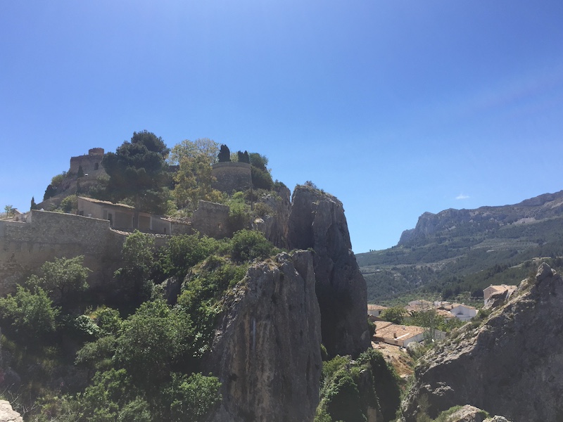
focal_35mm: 29
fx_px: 472
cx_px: 282
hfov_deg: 61.7
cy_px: 211
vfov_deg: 48.2
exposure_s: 1/1799
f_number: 2.2
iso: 32
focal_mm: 4.15
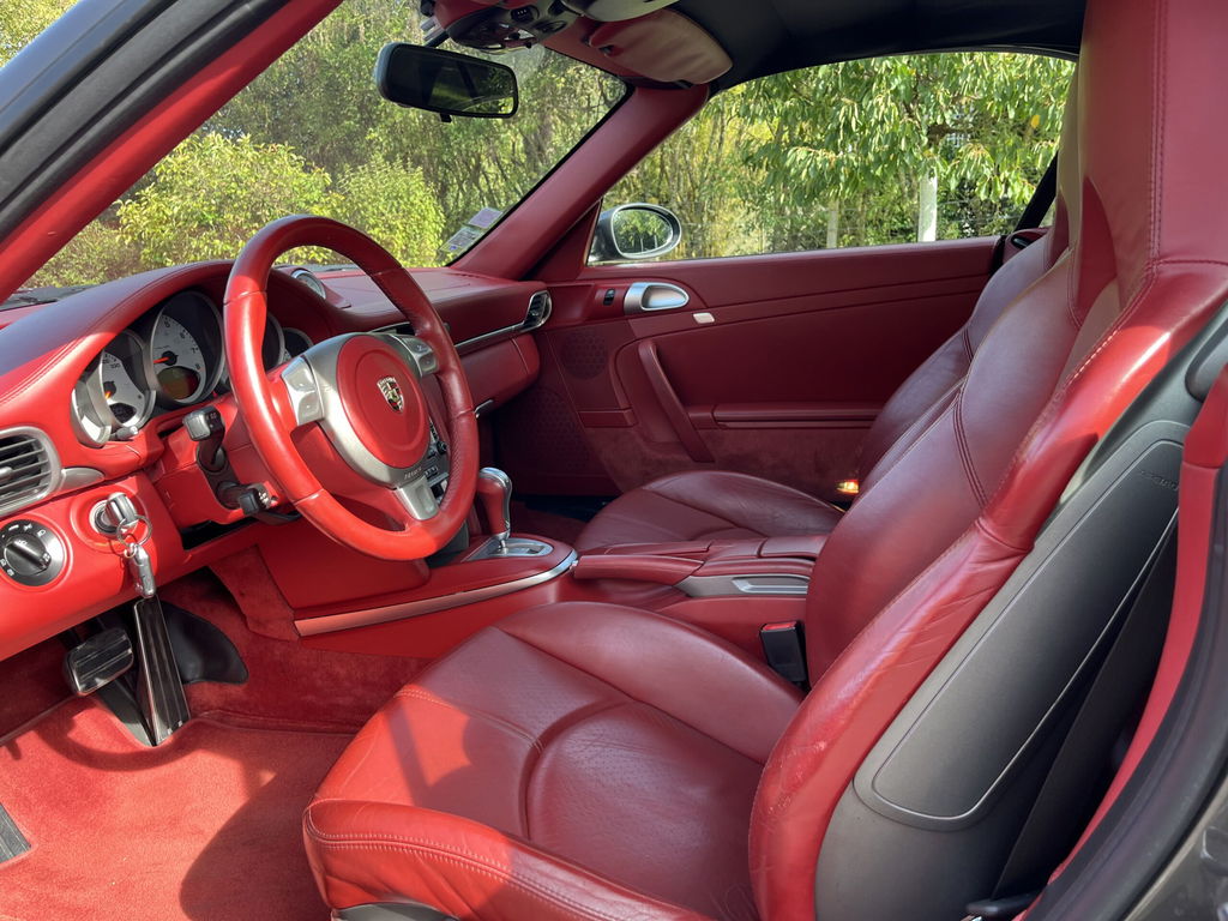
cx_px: 614
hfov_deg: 67.3
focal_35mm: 26
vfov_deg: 53.1
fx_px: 922
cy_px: 460
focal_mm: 5.1
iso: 40
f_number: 1.6
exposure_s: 1/164
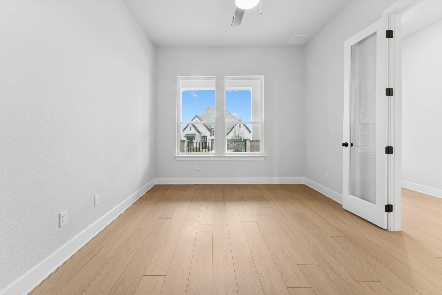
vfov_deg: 78.9
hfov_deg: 101.9
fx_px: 179
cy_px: 148
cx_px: 221
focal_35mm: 15
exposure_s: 1.3
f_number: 14
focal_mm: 14.6
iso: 100
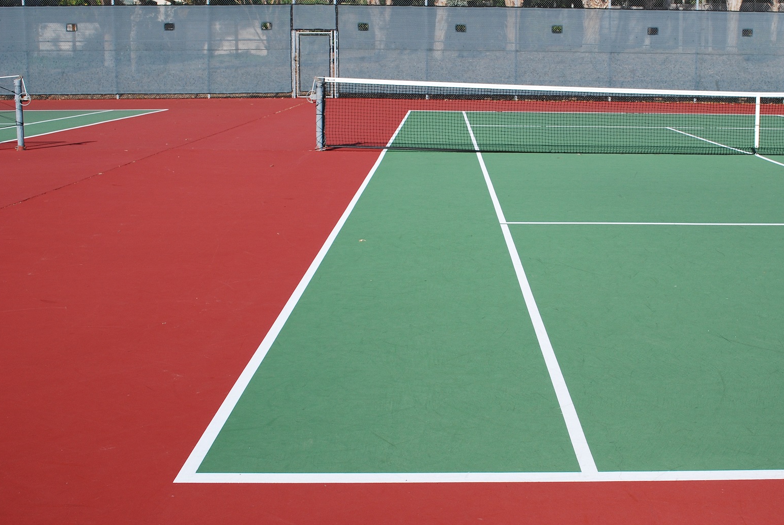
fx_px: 1069
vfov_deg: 27.5
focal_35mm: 49
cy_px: 202
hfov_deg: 40.0
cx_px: 488
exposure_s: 1/250
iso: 180
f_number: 10
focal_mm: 26
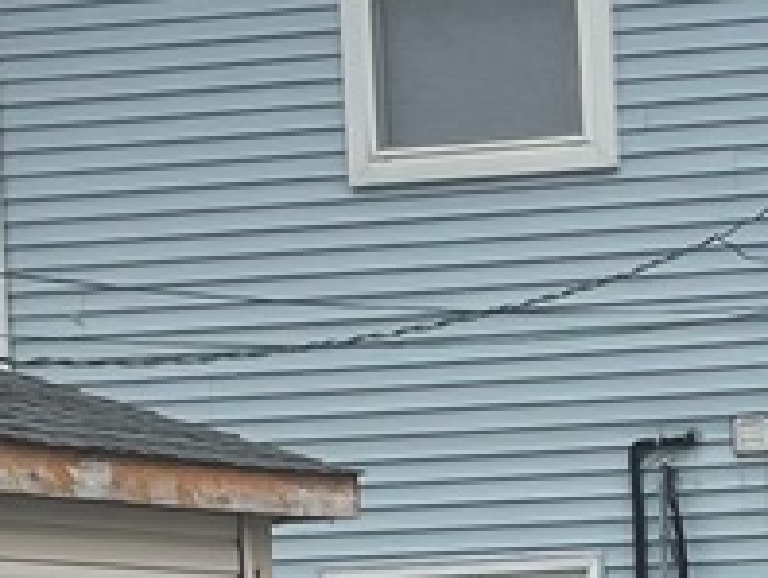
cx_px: 675
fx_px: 4198
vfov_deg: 7.7
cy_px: 989
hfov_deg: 10.4
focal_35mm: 189
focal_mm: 5.1
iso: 32
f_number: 1.6
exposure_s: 1/780
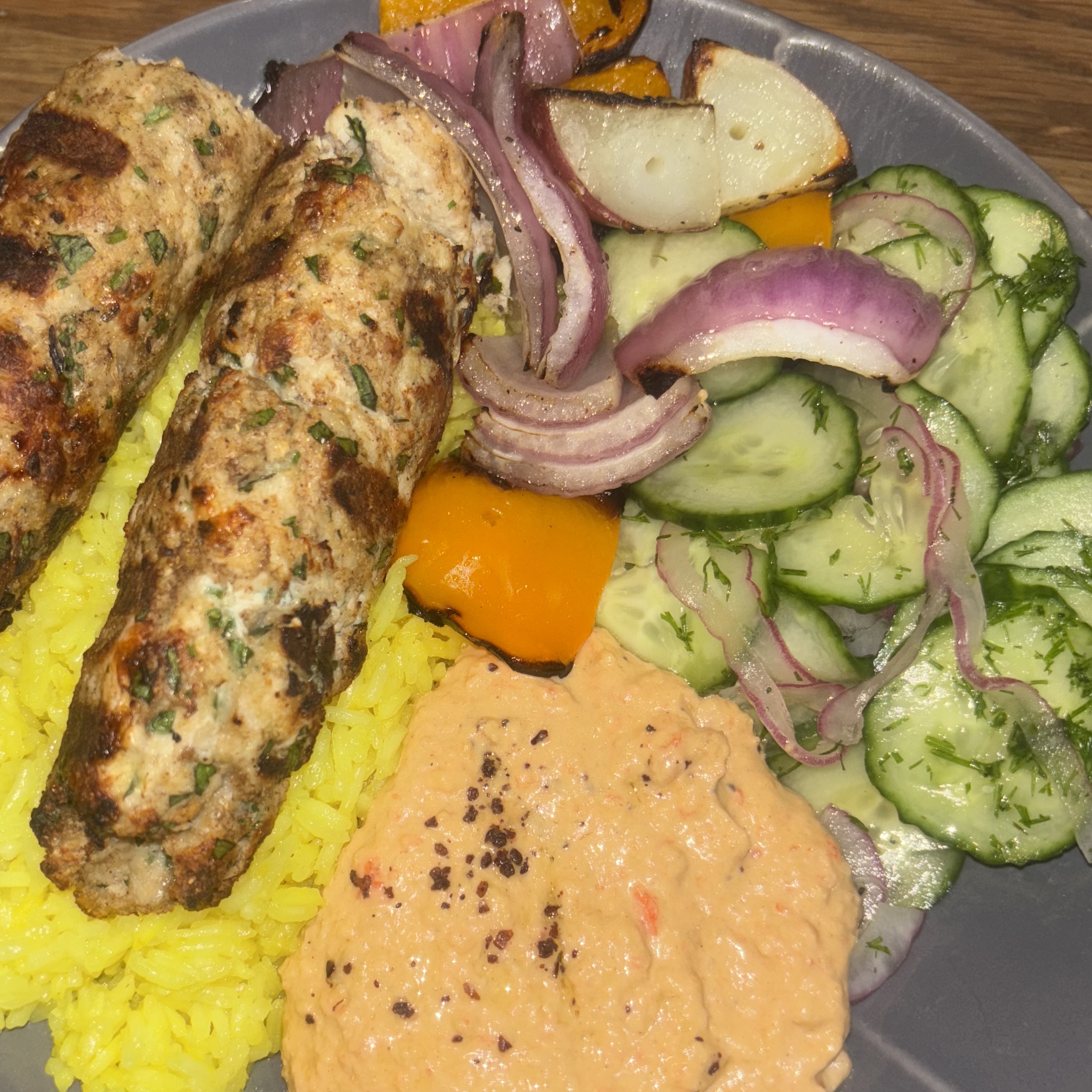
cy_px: 602
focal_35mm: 39
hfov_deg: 42.7
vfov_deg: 42.8
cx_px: 449
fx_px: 1392
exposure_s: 1/60
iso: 40
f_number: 1.6
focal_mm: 5.96
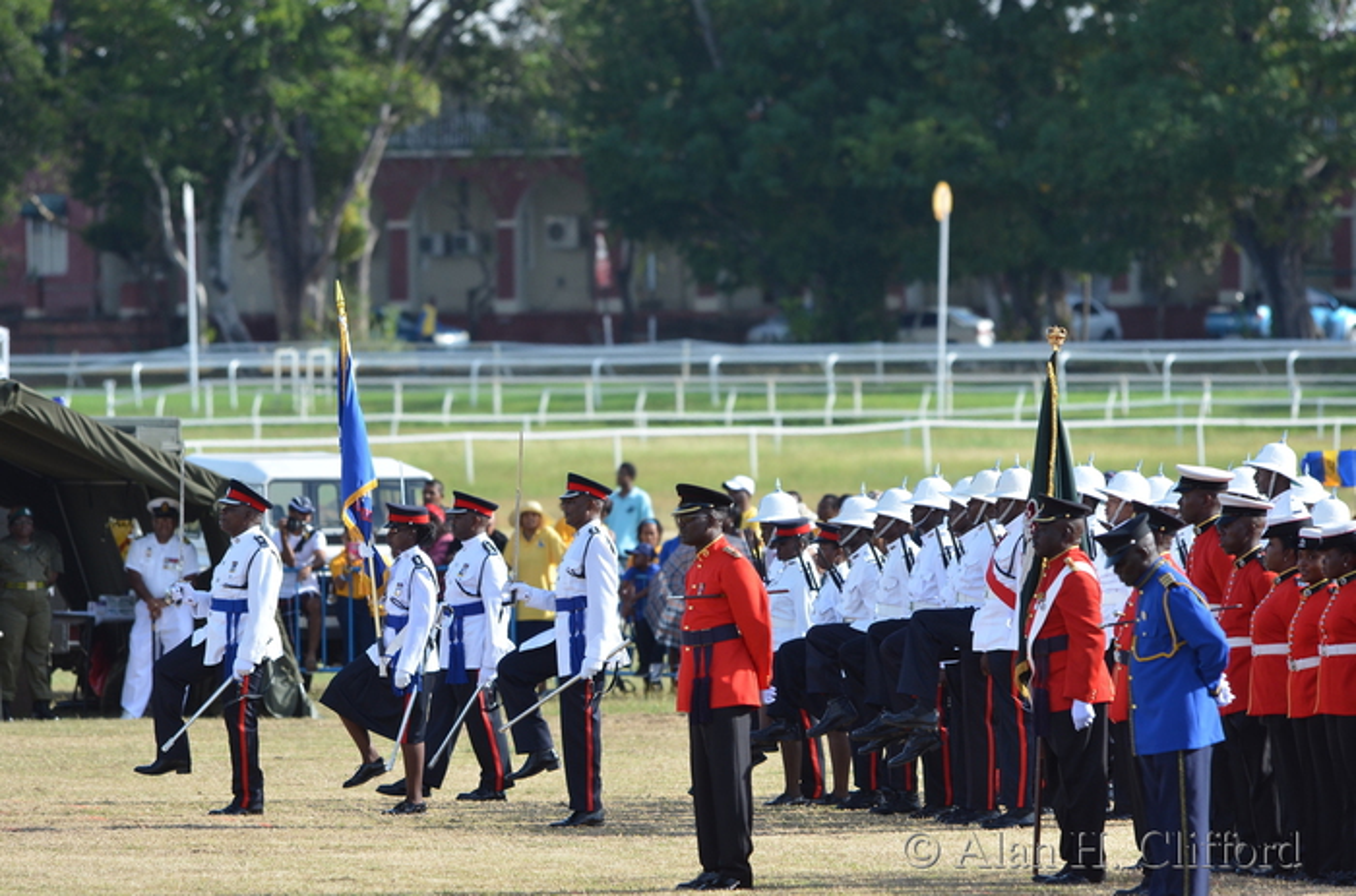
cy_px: 448
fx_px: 17471
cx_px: 678
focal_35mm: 465
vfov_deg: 2.9
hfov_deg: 4.4
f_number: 5.3
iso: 250
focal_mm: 310
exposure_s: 1/640
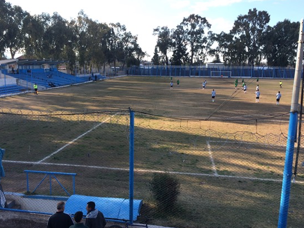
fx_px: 290
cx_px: 144
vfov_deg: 43.0
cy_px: 115
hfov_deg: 55.3
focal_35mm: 33
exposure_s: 1/586
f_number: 2.2
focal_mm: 4.12
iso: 32
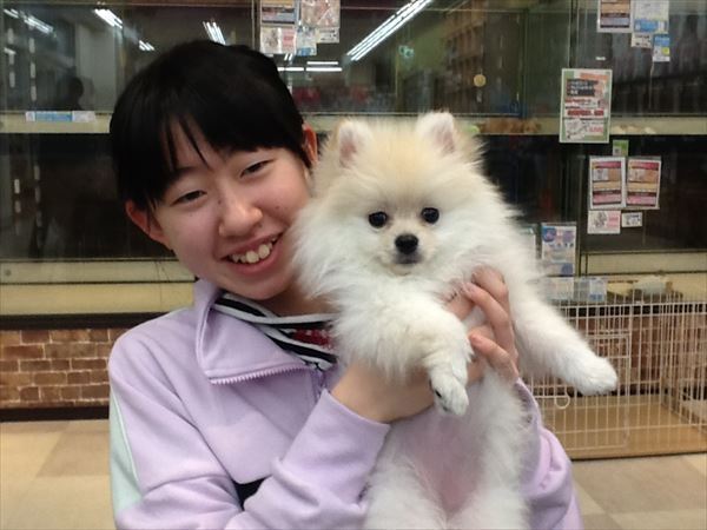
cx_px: 354
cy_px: 265
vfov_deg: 32.9
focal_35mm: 44
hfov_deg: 42.9
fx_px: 899
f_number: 2.4
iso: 40
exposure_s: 1/40
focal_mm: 2.03
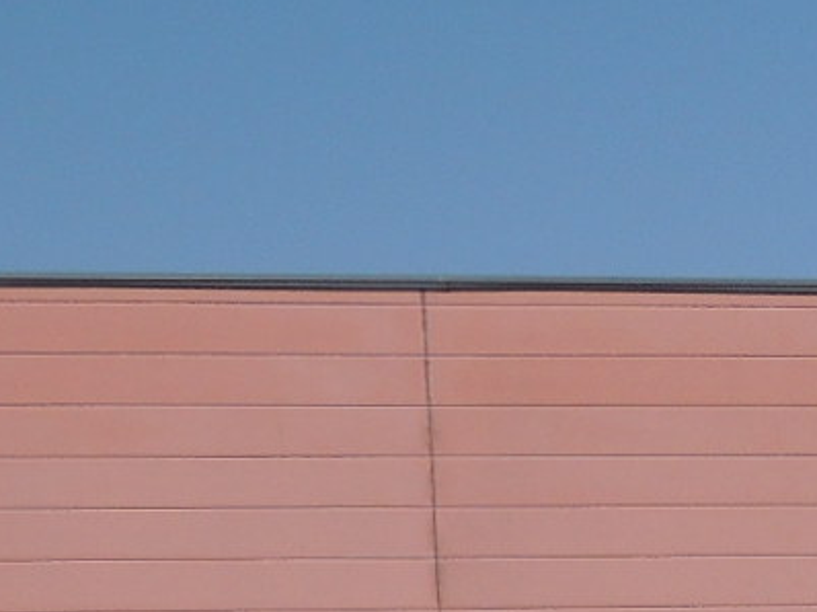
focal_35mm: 200
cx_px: 770
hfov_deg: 9.8
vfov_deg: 7.2
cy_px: 1043
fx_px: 4718
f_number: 4
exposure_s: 1/1600
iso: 100
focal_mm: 6.3
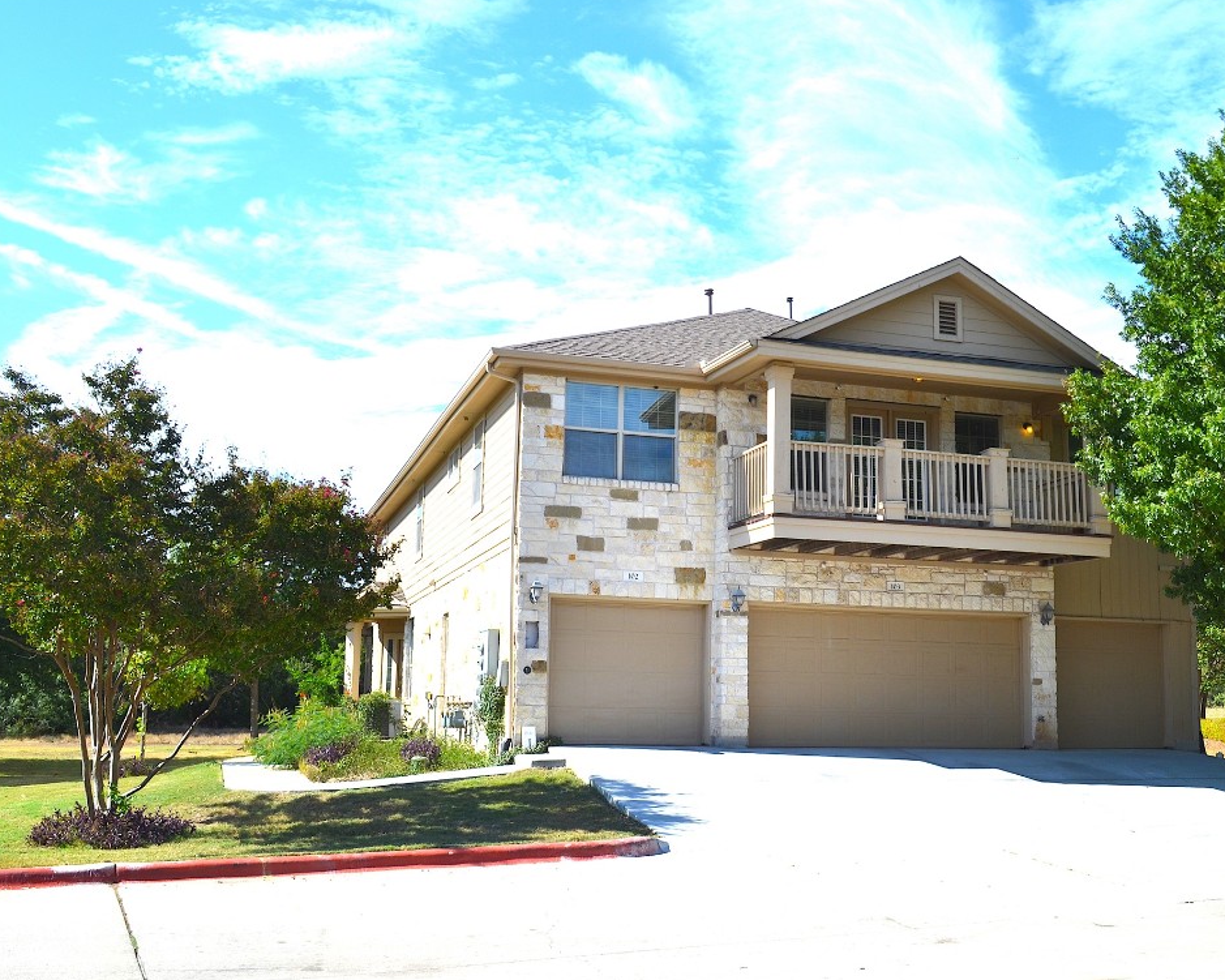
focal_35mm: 38
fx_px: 1378
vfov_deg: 39.2
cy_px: 485
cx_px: 676
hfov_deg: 47.9
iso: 100
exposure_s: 1/250
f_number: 8
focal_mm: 22
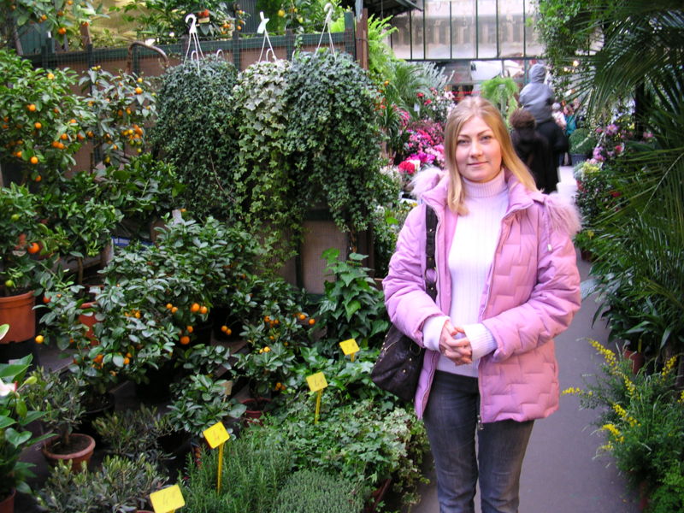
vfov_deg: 38.7
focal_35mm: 37
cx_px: 342
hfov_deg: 50.1
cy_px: 256
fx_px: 731
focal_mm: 5.6
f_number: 2.7
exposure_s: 1/5.2
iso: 100
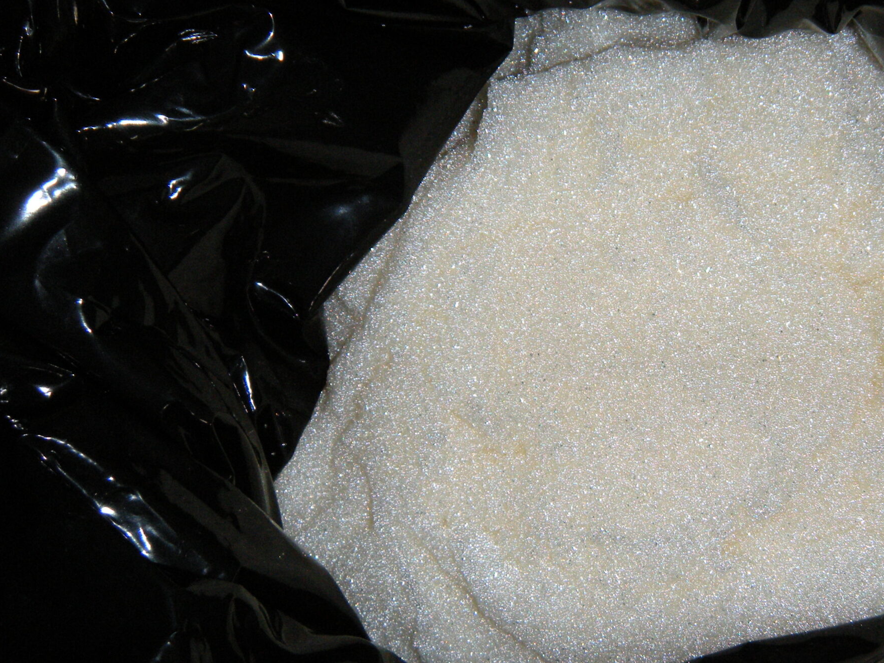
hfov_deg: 36.9
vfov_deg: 28.5
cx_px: 626
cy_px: 257
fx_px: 1302
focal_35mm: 51
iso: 200
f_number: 3.8
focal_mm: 5.9
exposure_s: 1/60
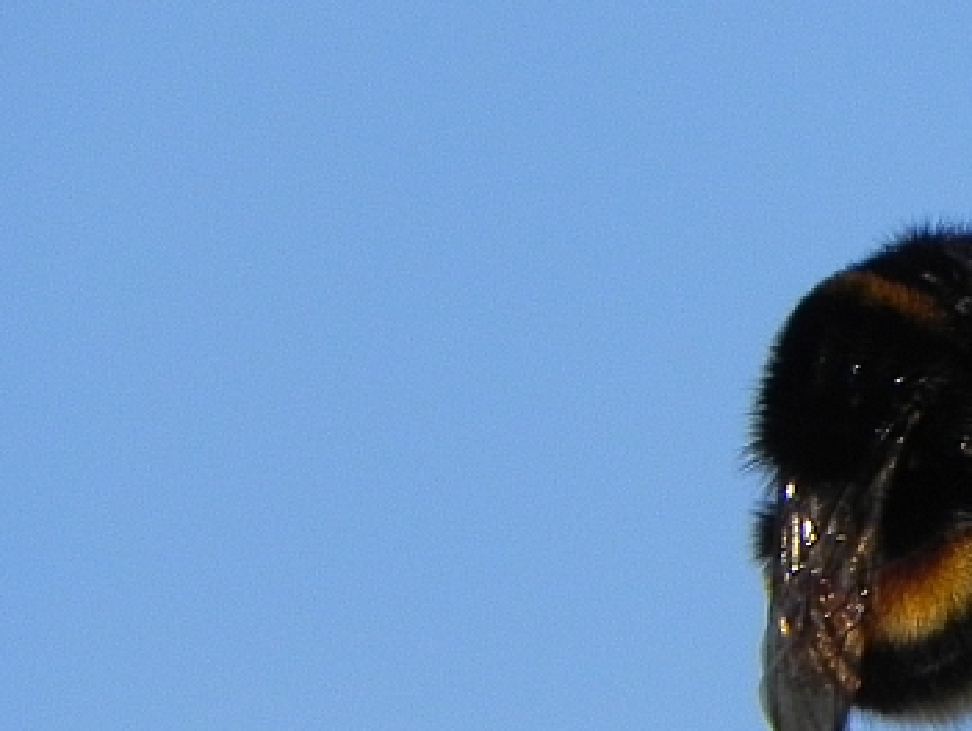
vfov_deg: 0.8
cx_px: 1249
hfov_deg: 1.0
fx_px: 55542
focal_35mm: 1976
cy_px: 543
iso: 160
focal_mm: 120
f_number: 6.3
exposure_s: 1/472
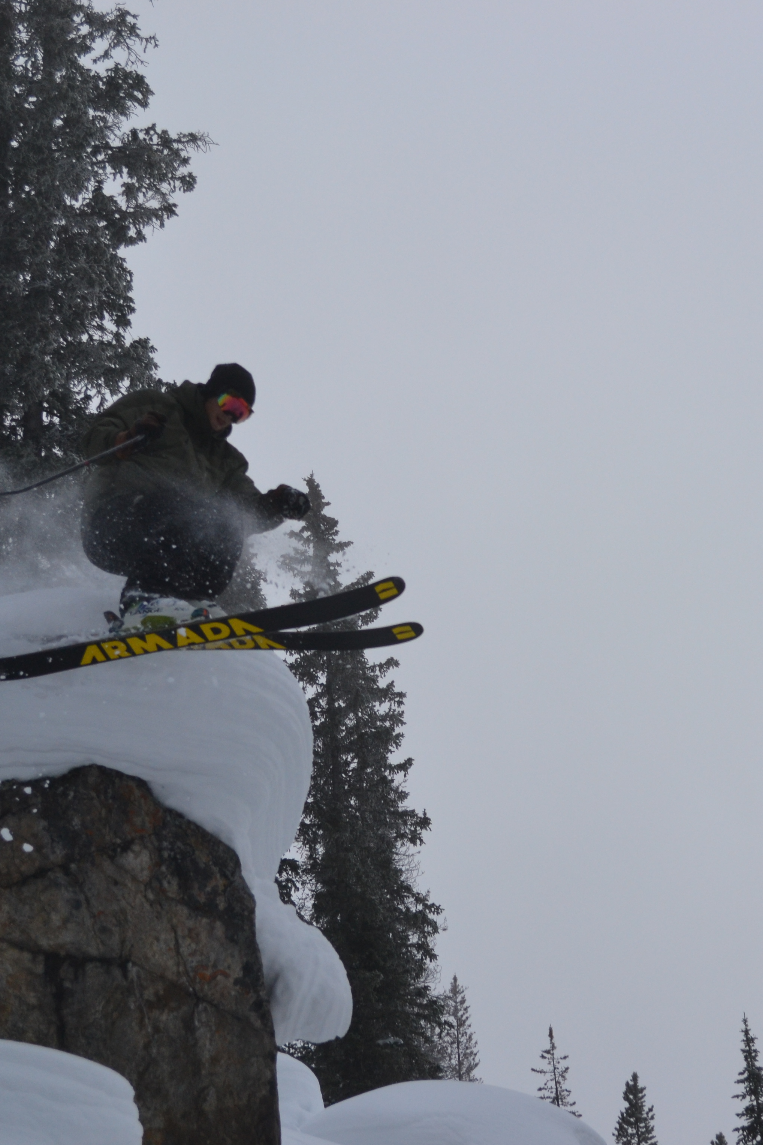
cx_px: 620
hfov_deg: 15.8
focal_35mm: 86
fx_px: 2734
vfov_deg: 23.6
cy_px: 572
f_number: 6.3
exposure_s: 1/1600
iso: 400
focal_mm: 38
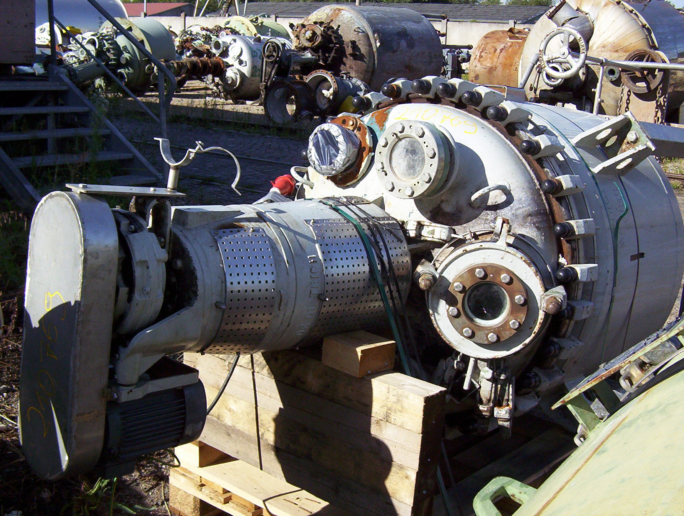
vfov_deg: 31.6
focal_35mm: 46
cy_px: 258
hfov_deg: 41.1
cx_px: 342
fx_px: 911
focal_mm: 5.97
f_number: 4.02
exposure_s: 1/751
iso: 100
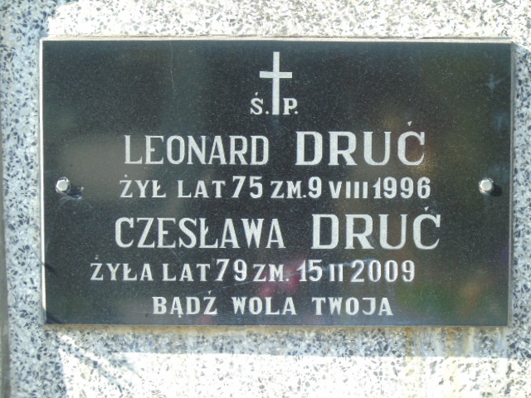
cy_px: 199
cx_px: 266
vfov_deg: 9.2
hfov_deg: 12.2
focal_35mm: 162
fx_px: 2485
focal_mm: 29
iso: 160
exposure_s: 1/125
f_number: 4.9
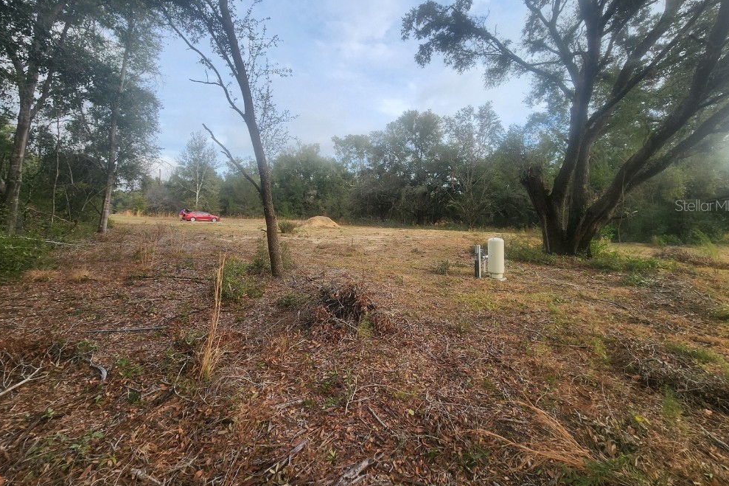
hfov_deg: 104.3
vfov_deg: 80.6
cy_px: 205
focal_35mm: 14
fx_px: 283
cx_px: 367
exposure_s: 1/514
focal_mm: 2.2
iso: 50
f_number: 2.2
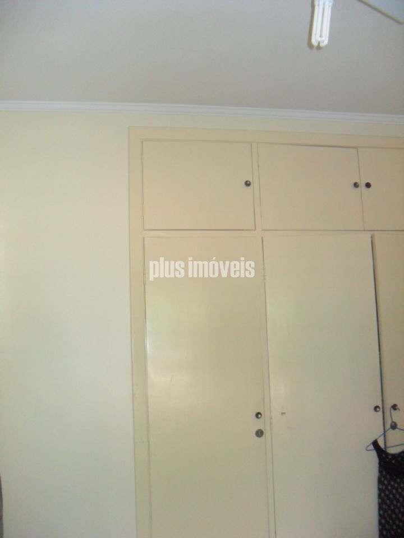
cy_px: 269
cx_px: 202
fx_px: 545
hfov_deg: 40.7
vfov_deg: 52.6
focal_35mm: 35
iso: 200
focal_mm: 6.3
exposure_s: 1/45
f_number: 3
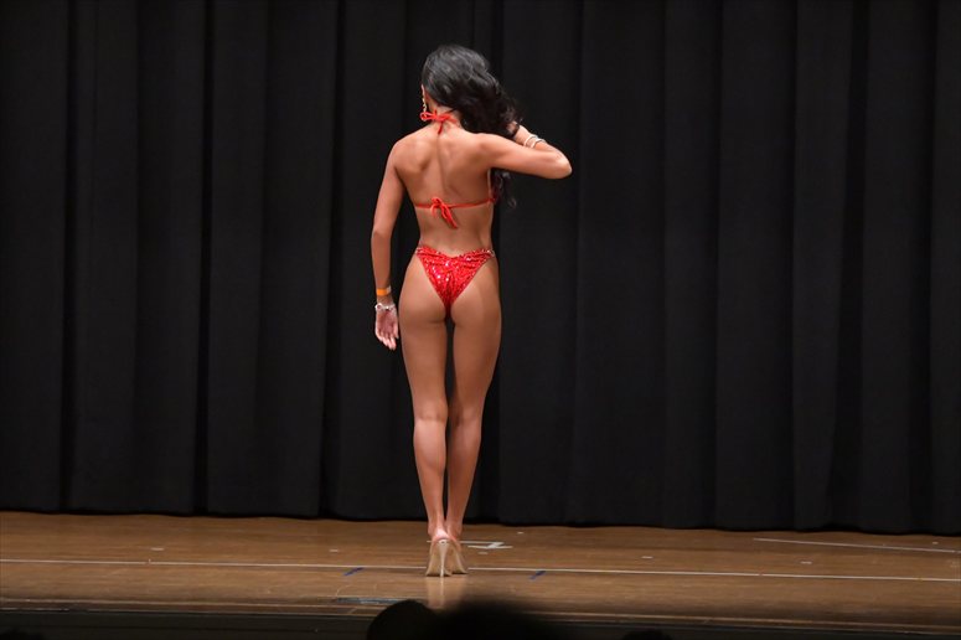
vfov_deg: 6.1
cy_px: 320
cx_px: 480
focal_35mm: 225
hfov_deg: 9.2
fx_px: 6003
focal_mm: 150
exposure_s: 1/400
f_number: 5.6
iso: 6400
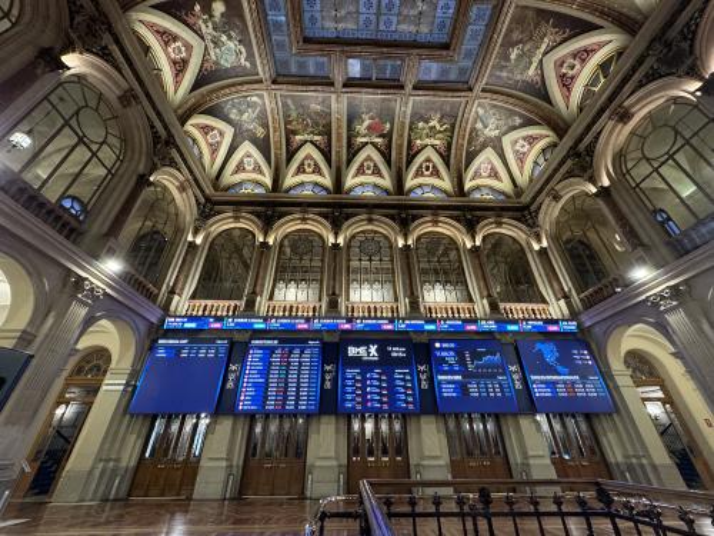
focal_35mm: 14
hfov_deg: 102.1
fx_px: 289
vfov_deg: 85.7
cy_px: 268
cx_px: 357
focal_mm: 2.22
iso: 320
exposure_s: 1/50
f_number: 2.2
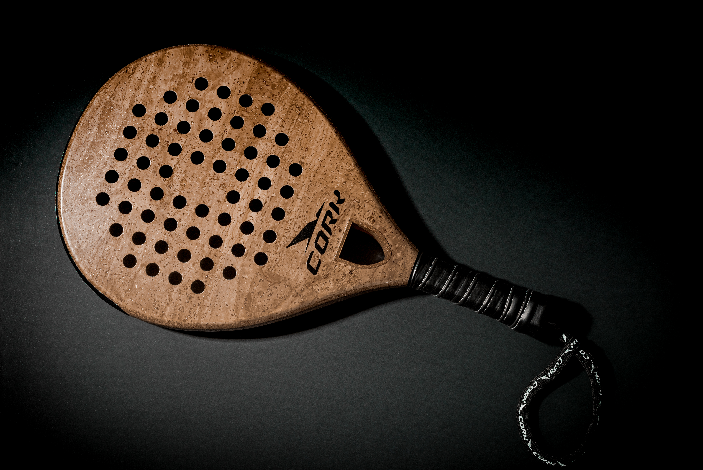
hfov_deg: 39.6
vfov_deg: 27.0
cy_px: 235
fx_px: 977
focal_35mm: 50
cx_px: 352
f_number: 8
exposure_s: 1/250
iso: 100
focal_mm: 50
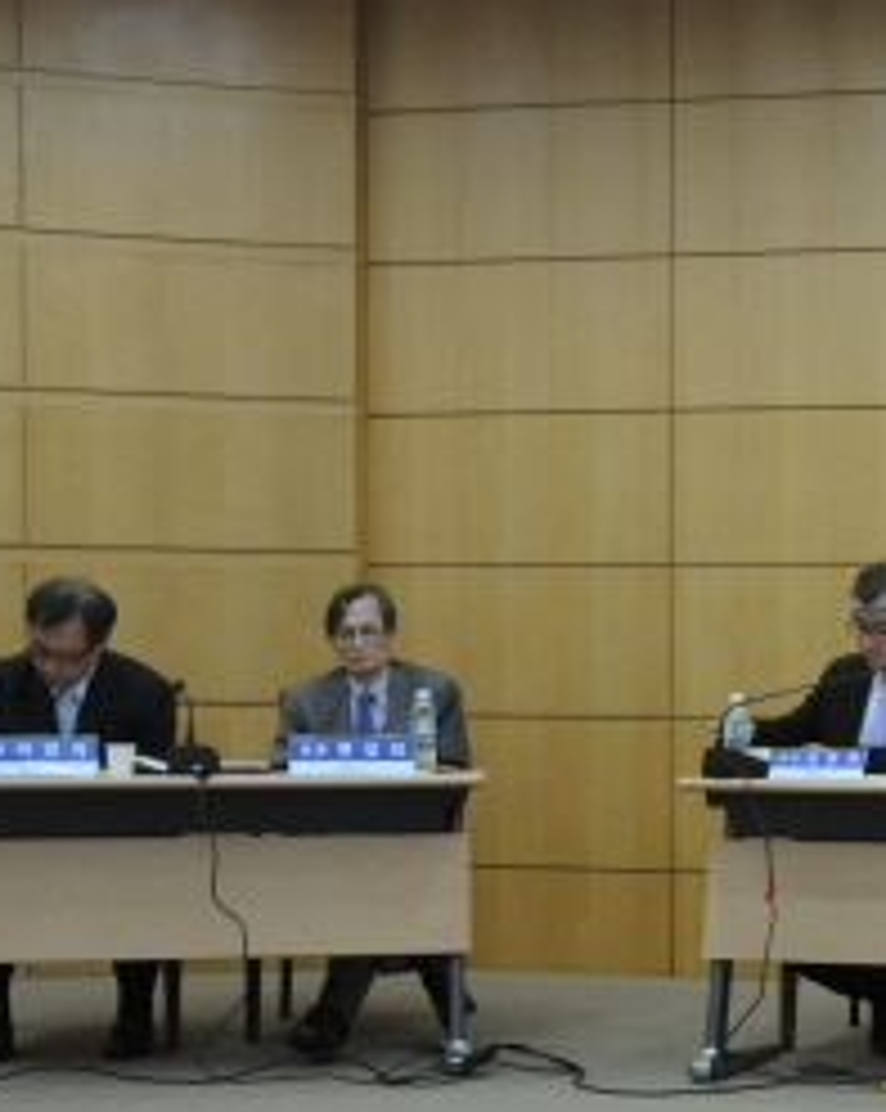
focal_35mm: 82
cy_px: 738
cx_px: 1106
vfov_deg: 23.2
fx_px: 2693
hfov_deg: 17.7
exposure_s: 1/100
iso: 800
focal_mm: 24
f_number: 3.8
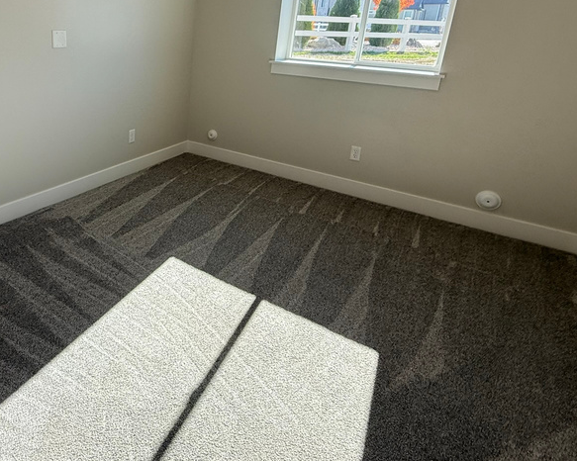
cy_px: 143
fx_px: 410
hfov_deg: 65.9
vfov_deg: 57.1
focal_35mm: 24
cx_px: 144
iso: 64
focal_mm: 2.22
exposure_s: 1/258
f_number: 2.2
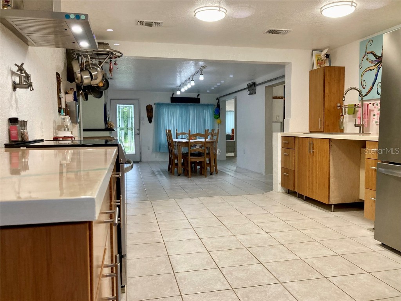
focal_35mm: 28
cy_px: 150
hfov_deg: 63.4
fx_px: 324
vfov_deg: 49.7
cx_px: 200
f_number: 1.8
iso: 160
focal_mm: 3.99
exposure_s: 1/60
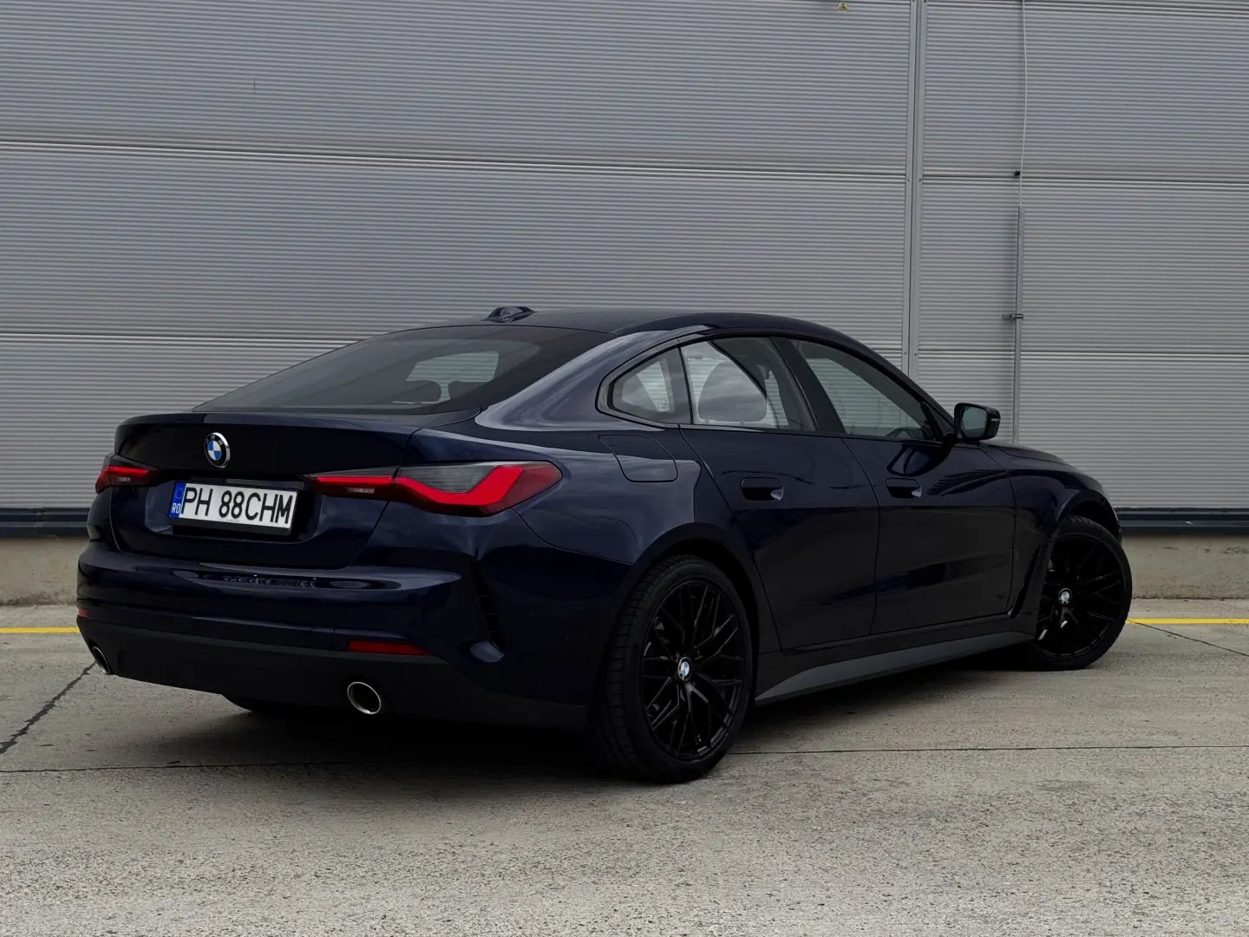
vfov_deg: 30.3
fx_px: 1732
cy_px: 468
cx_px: 624
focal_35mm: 48
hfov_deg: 39.7
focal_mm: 6.76
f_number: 1.78
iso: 64
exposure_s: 1/2179
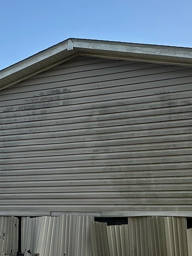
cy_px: 233
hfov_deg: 28.1
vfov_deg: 37.6
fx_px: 348
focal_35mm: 47
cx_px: 212
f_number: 2.2
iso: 40
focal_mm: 2.22
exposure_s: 1/403
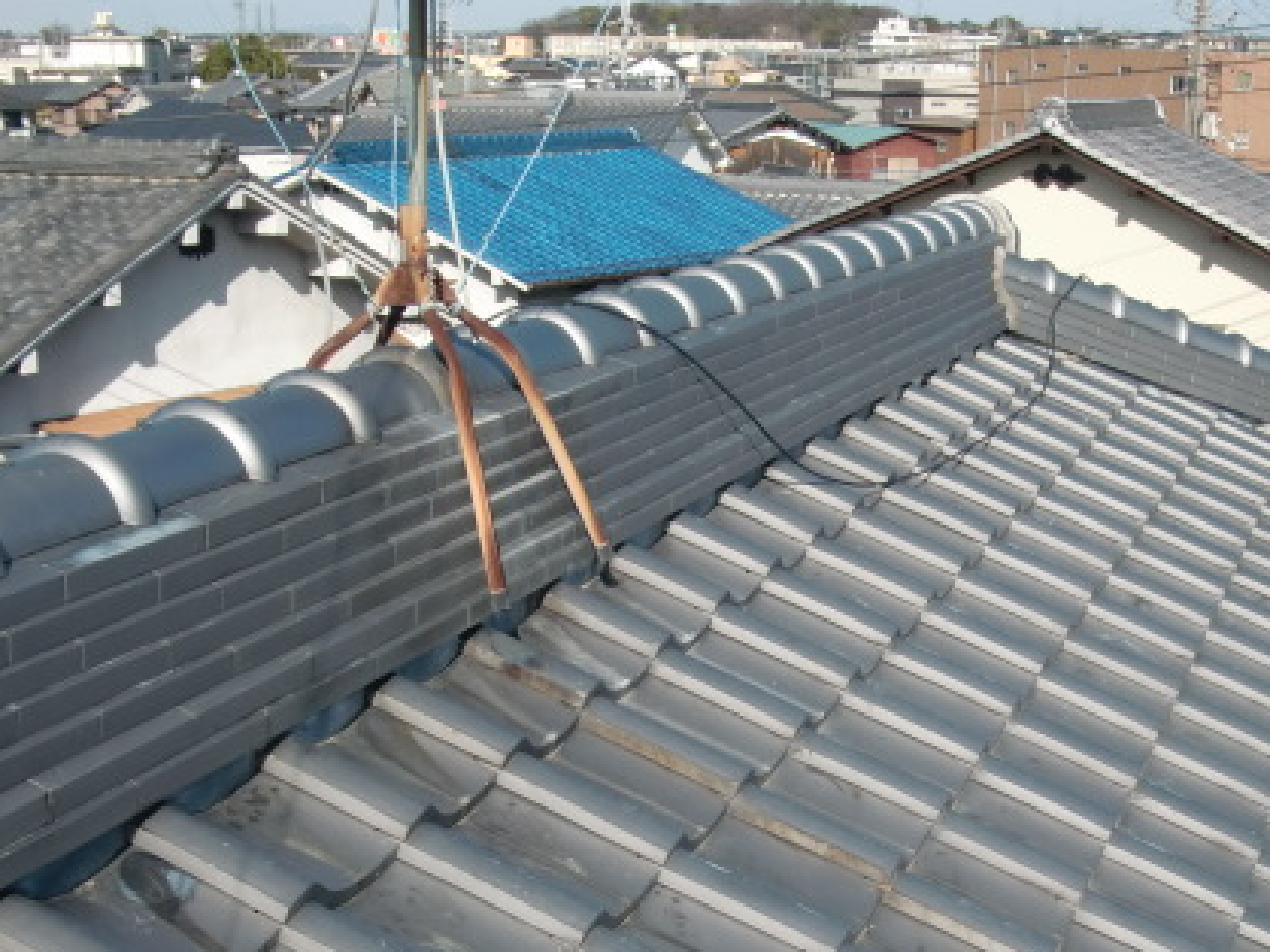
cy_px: 722
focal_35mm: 58
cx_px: 815
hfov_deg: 33.0
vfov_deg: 24.9
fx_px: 2127
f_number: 3.9
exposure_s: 1/500
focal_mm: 6.66
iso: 64
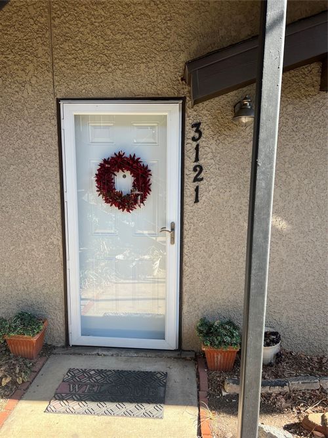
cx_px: 164
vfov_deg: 67.3
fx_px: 329
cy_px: 219
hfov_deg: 53.0
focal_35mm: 26
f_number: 1.5
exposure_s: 1/404
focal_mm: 5.7
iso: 50
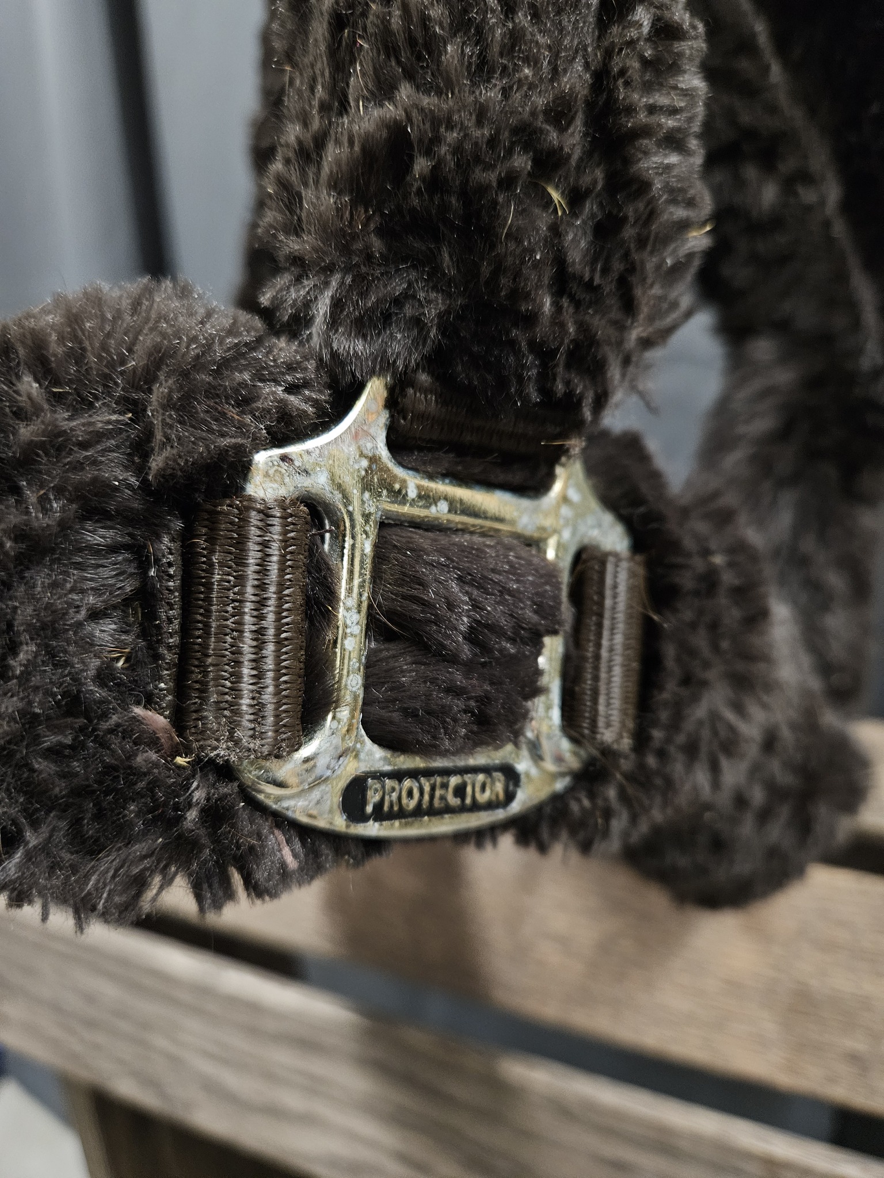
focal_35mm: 23
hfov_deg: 58.9
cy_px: 589
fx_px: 783
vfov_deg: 73.9
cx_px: 442
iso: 400
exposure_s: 1/100
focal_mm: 5.4
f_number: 1.8
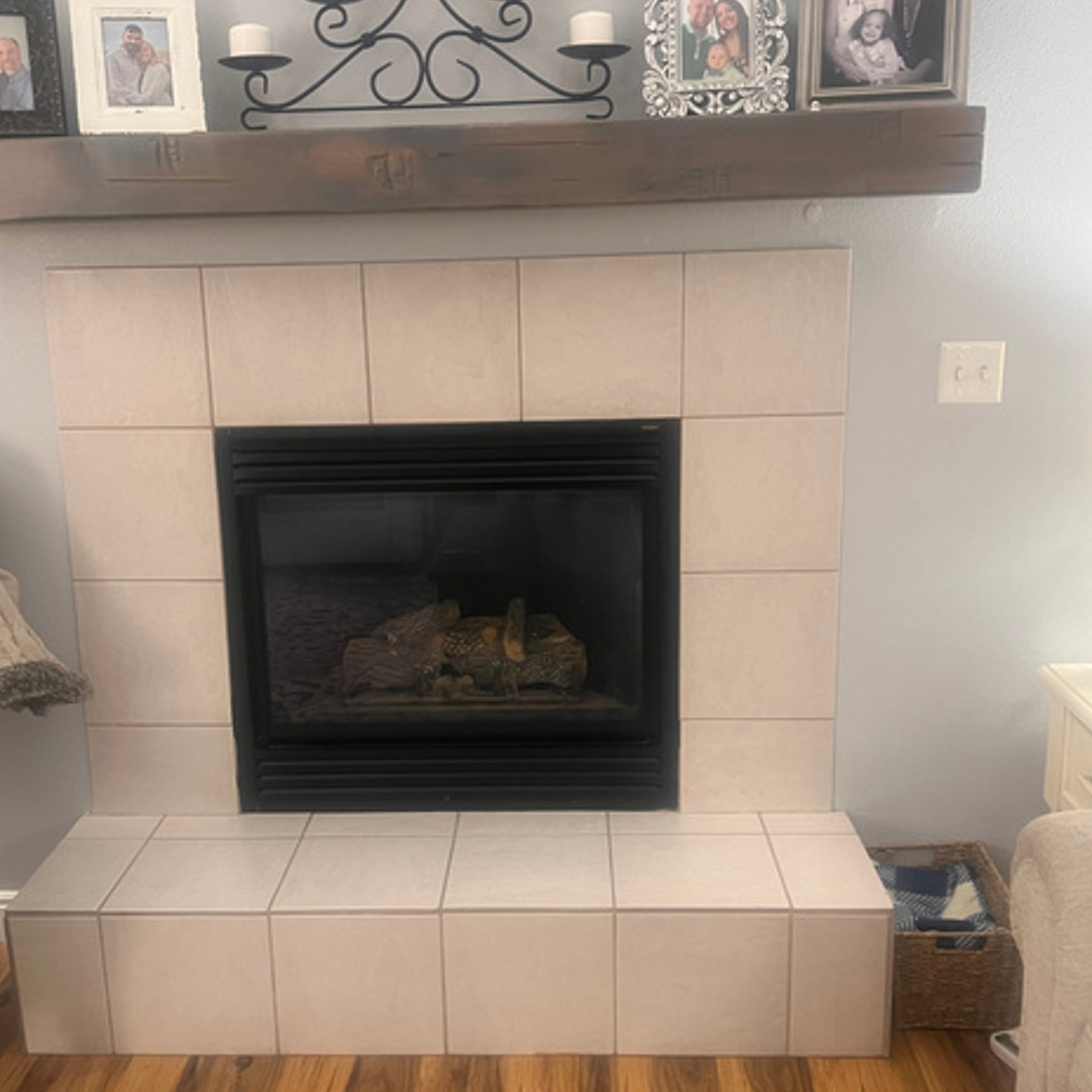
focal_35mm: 38
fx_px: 1356
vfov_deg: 43.9
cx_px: 487
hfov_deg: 43.8
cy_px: 565
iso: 320
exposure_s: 1/60
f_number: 1.5
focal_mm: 5.7
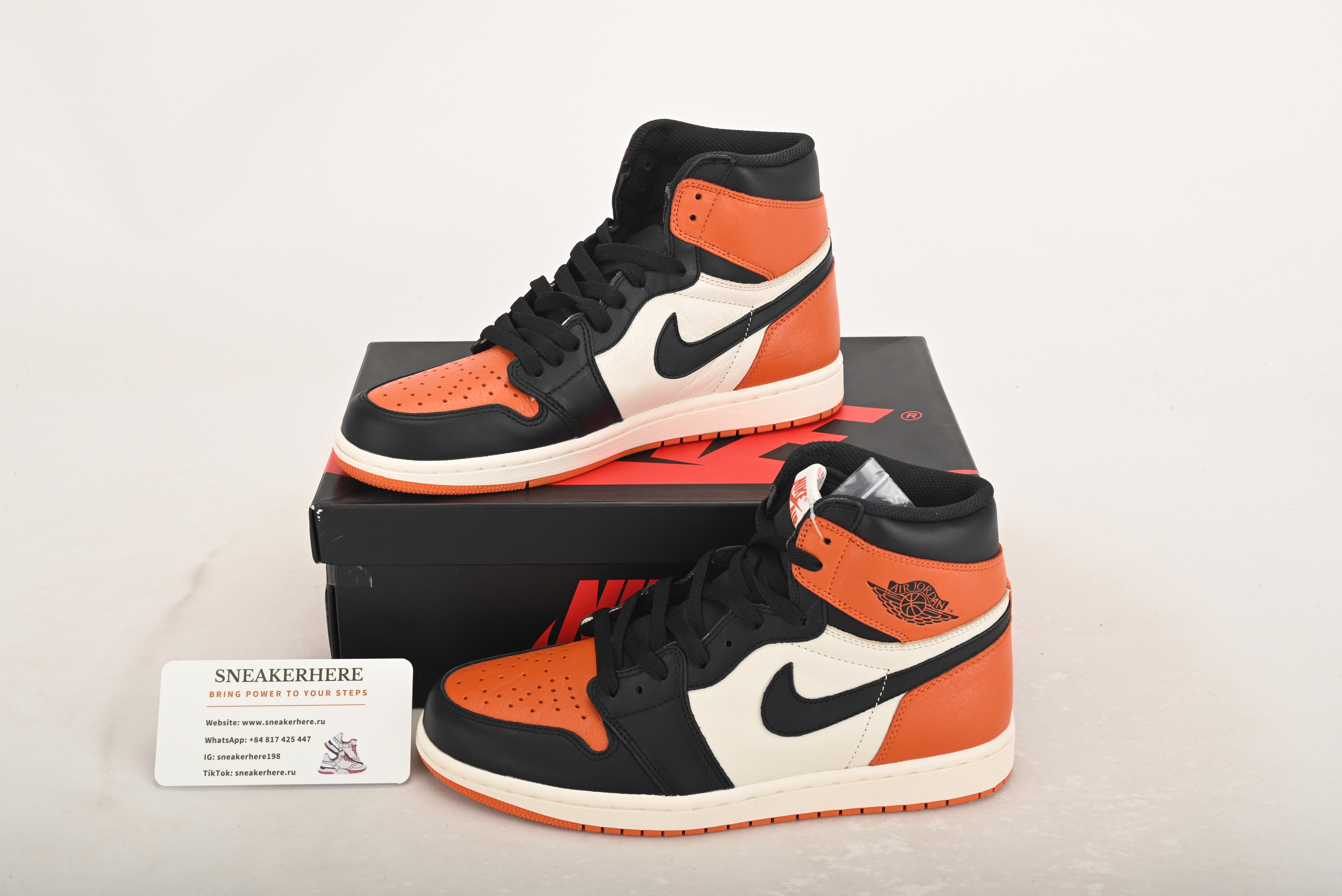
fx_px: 1827
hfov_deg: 40.3
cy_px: 448
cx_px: 671
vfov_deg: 27.5
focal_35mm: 49
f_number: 11
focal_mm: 49
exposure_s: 1/200
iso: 100
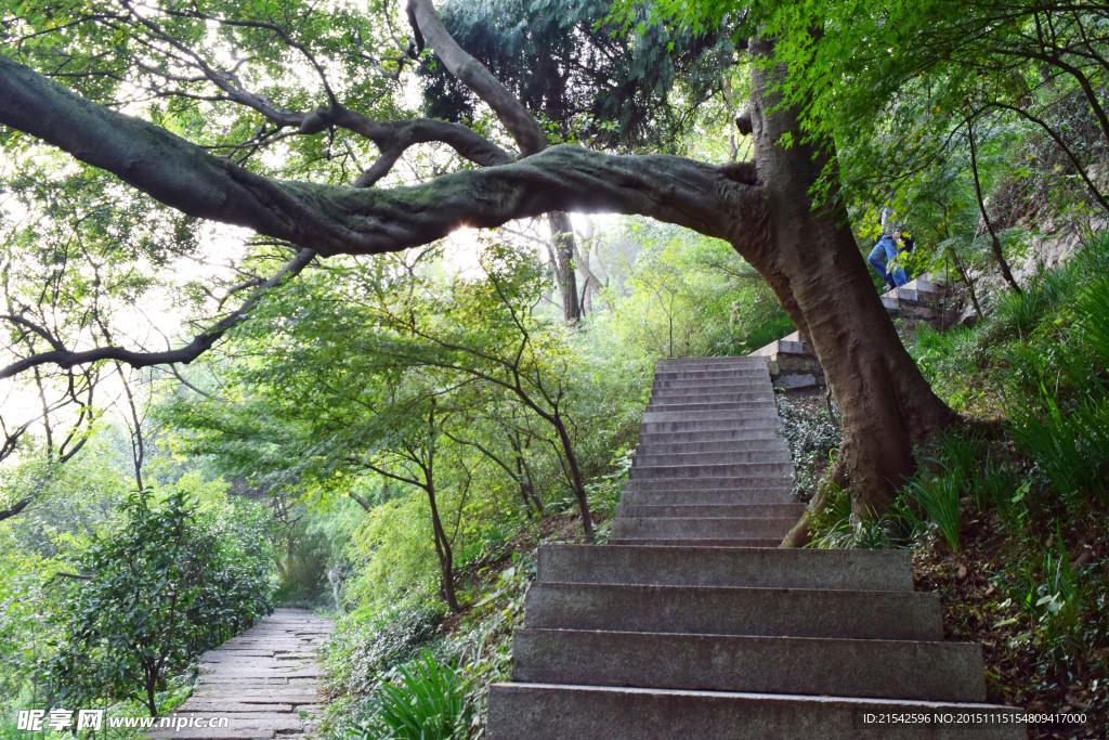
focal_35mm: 27
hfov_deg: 67.4
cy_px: 370
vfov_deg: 47.9
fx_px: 832
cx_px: 554
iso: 400
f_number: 8
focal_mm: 18
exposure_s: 1/80
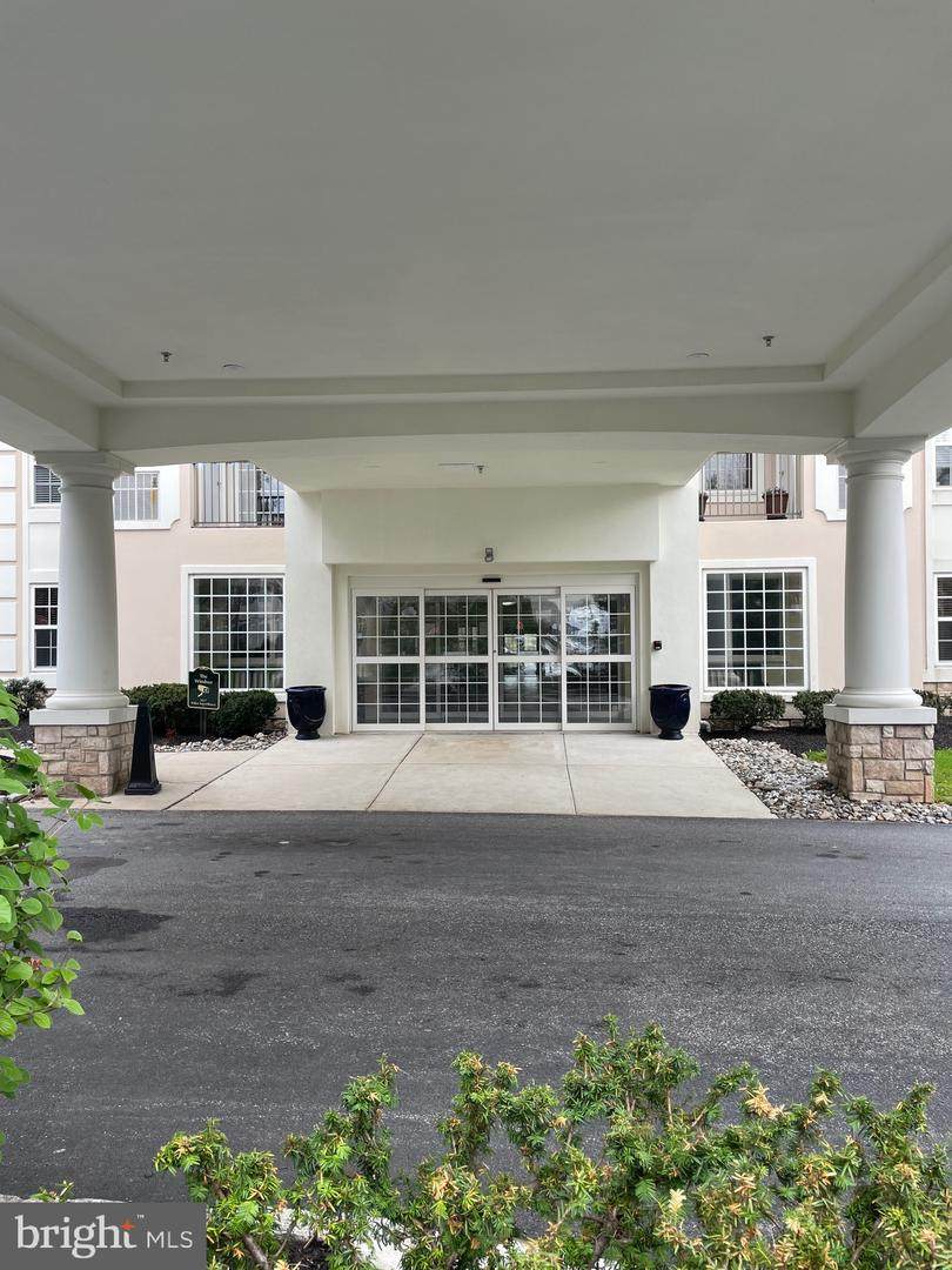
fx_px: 953
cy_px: 635
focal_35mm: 26
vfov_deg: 67.3
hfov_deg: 53.1
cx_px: 476
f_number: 1.6
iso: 40
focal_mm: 4.2
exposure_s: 1/121
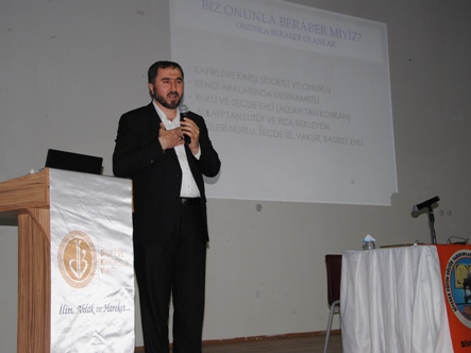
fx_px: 843
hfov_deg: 31.2
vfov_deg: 23.6
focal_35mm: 62
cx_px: 238
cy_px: 175
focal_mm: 38
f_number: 4.5
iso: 200
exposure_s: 1/60
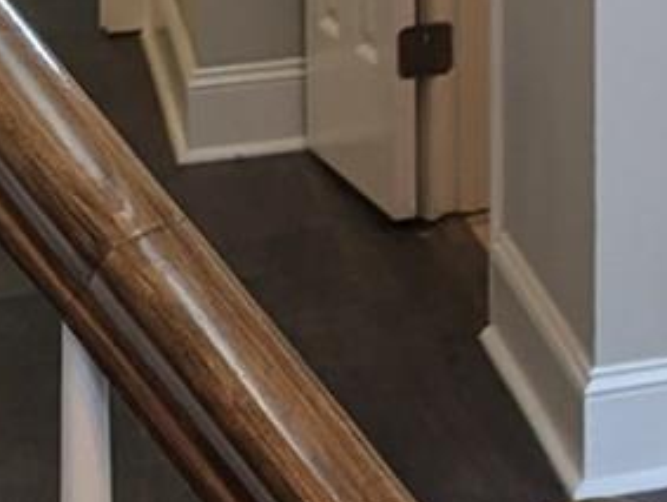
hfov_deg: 9.9
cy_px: -653
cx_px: 1650
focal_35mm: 173
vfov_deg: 8.0
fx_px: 3338
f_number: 1.85
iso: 92
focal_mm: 6.81
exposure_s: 1/24
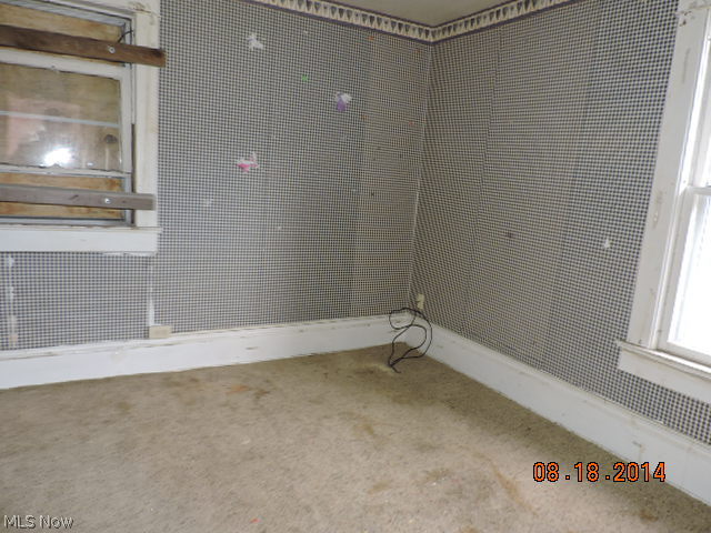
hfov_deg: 71.6
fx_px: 493
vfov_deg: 56.8
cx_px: 356
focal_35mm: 24
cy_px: 266
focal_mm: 4.3
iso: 200
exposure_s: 1/30
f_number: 3
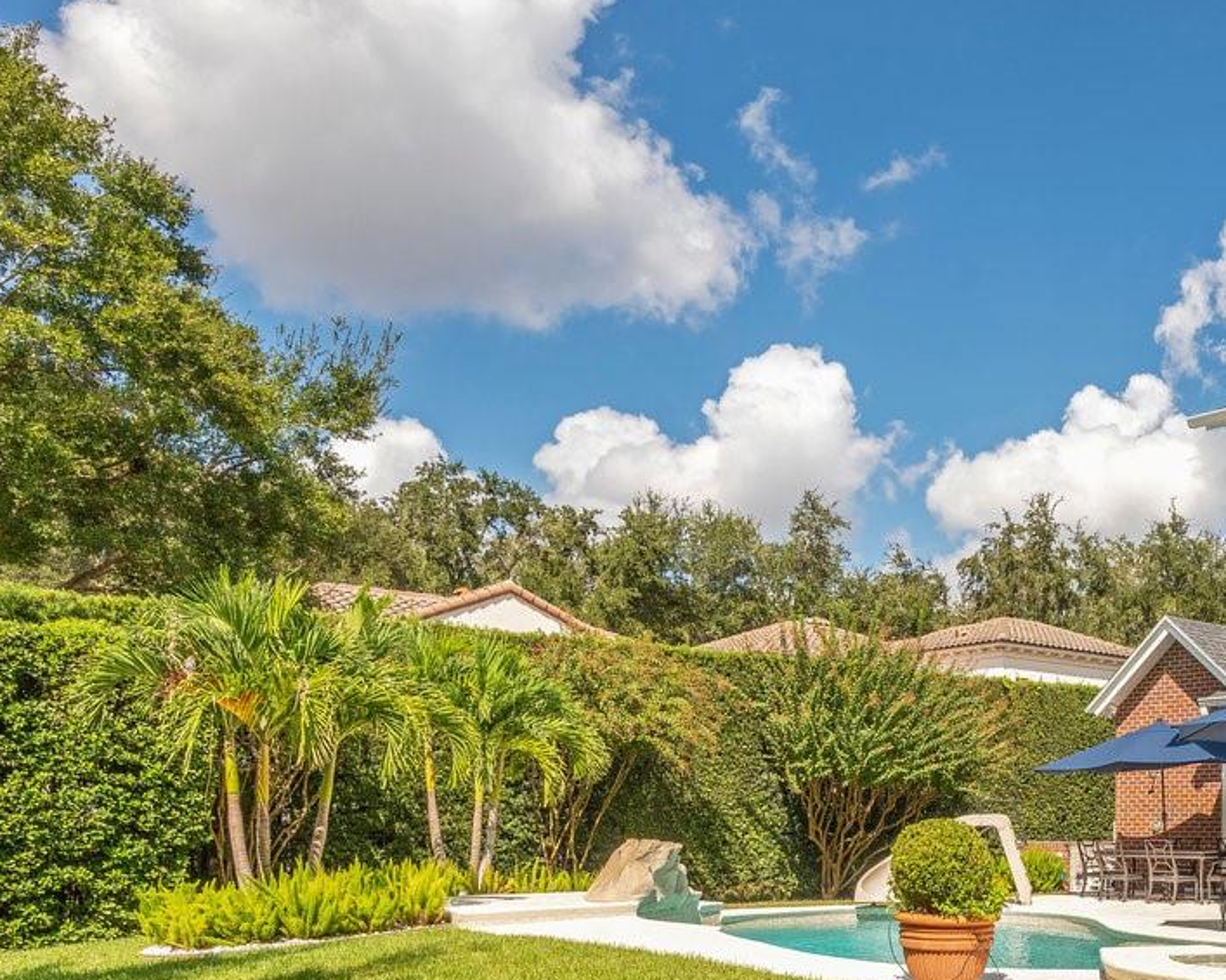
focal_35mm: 34
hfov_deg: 48.4
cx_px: 1060
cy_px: 695
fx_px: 1233
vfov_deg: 42.4
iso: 100
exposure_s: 1/160
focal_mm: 16
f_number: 10
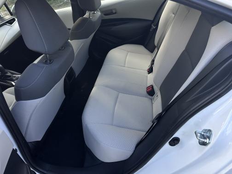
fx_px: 161
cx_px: 116
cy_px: 87
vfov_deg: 56.8
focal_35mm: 24
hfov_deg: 71.6
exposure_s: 1/433
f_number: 1.78
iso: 80
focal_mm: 6.86
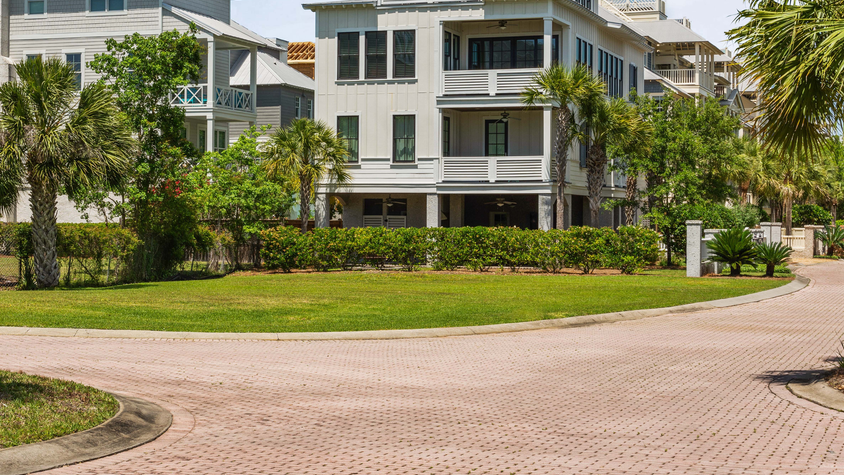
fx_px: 1611
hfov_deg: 29.2
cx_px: 317
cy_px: 199
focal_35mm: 72
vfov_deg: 16.8
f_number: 13
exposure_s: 1/160
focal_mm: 41
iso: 100
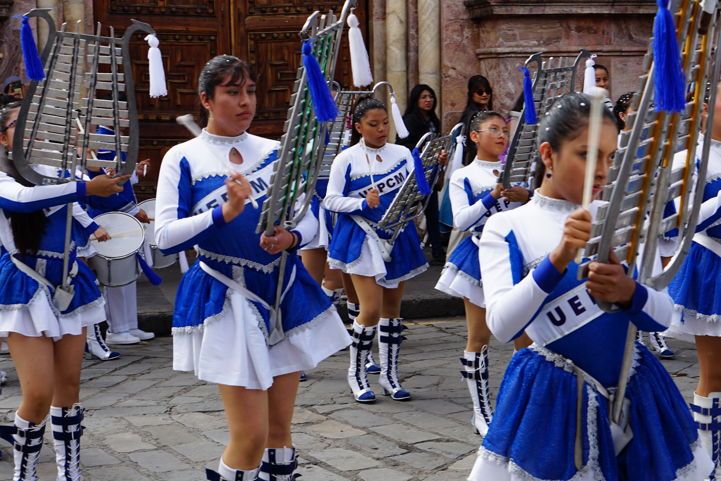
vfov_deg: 18.2
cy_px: 240
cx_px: 360
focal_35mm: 75
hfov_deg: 27.0
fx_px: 1502
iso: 100
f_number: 9
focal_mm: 50
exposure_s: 1/125
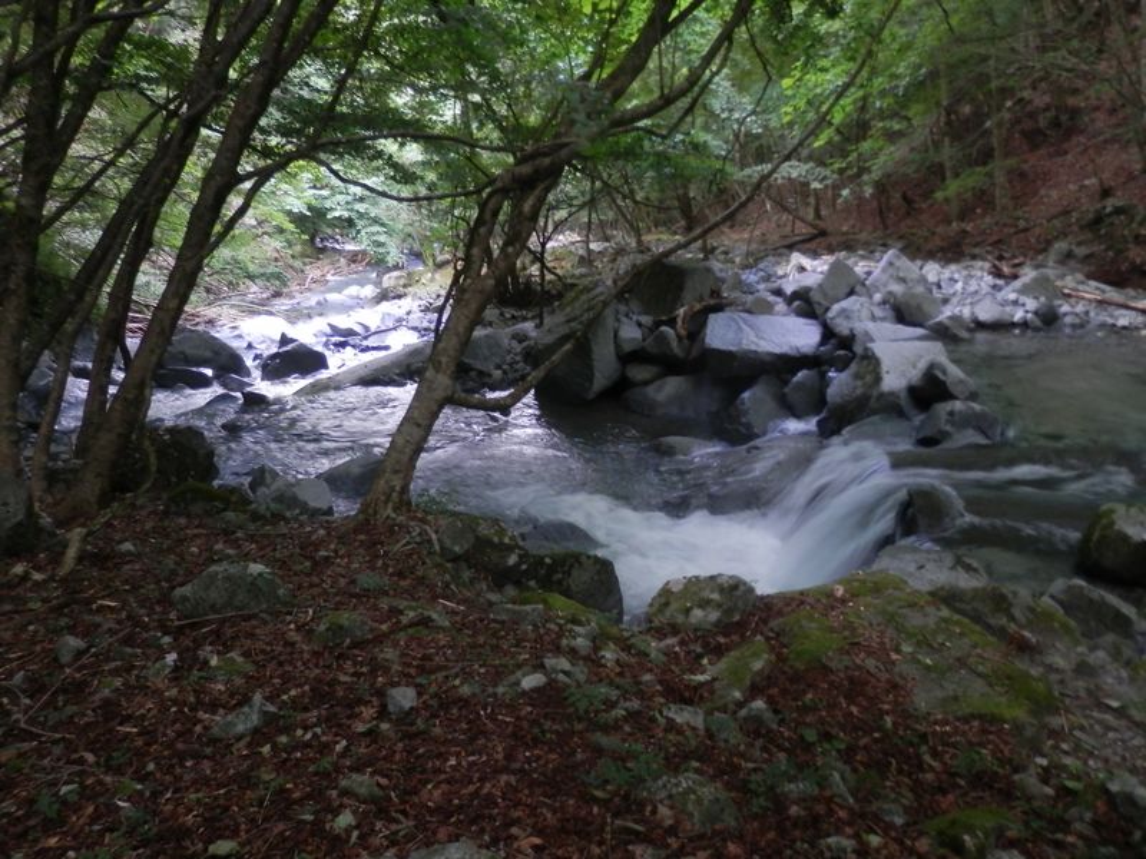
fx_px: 828
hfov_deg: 69.4
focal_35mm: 25
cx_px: 573
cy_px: 430
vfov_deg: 54.9
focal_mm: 4.5
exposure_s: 1/15
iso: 200
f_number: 3
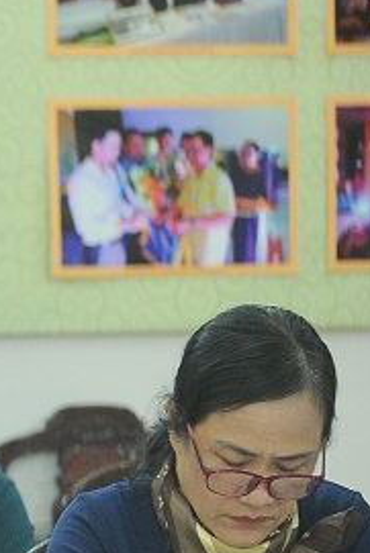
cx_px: -626
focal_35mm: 350
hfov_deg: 3.8
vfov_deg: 5.9
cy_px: 244
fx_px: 5389
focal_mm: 95
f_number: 3.5
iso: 2000
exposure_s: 1/125
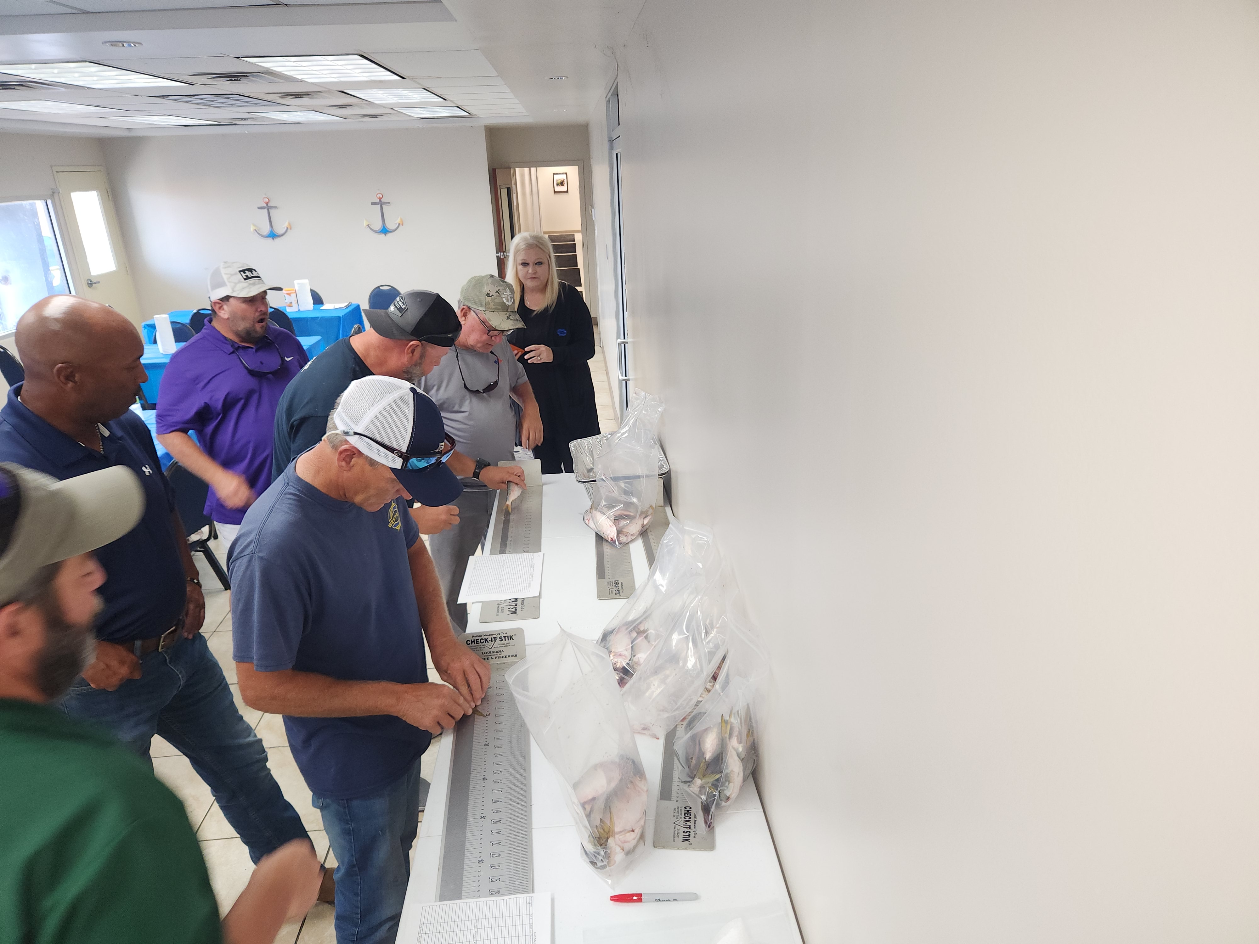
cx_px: 630
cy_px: 472
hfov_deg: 73.9
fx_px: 837
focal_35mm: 23
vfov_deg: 58.9
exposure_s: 1/60
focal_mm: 5.4
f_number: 1.8
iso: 100
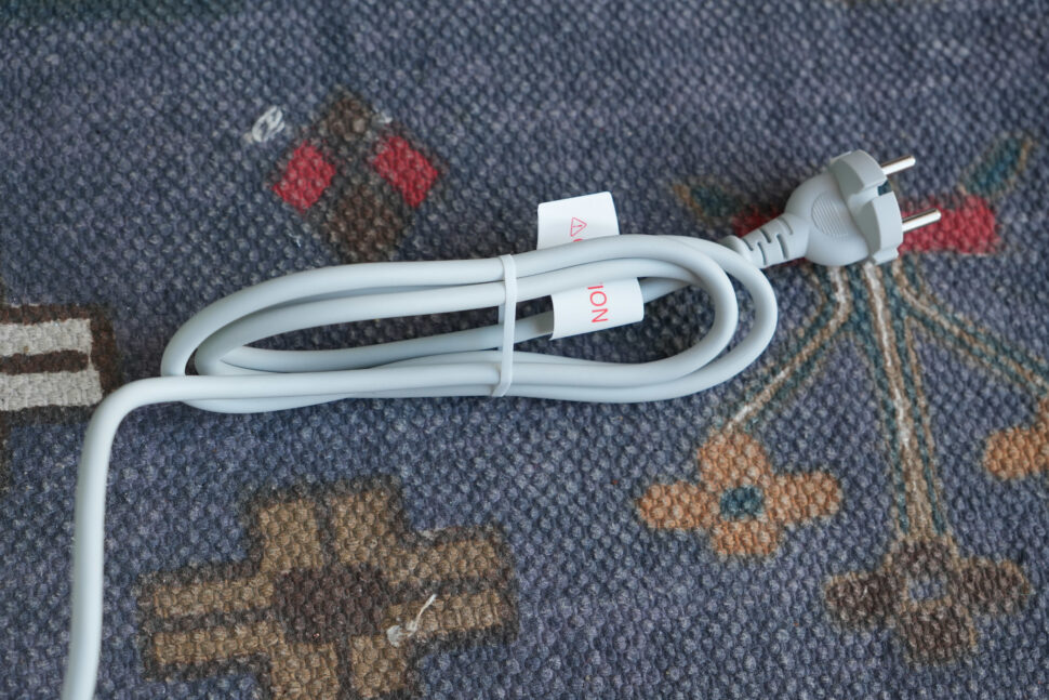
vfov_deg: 25.1
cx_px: 524
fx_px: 1574
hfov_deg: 36.9
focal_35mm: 54
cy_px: 350
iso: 500
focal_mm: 36
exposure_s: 1/160
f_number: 4
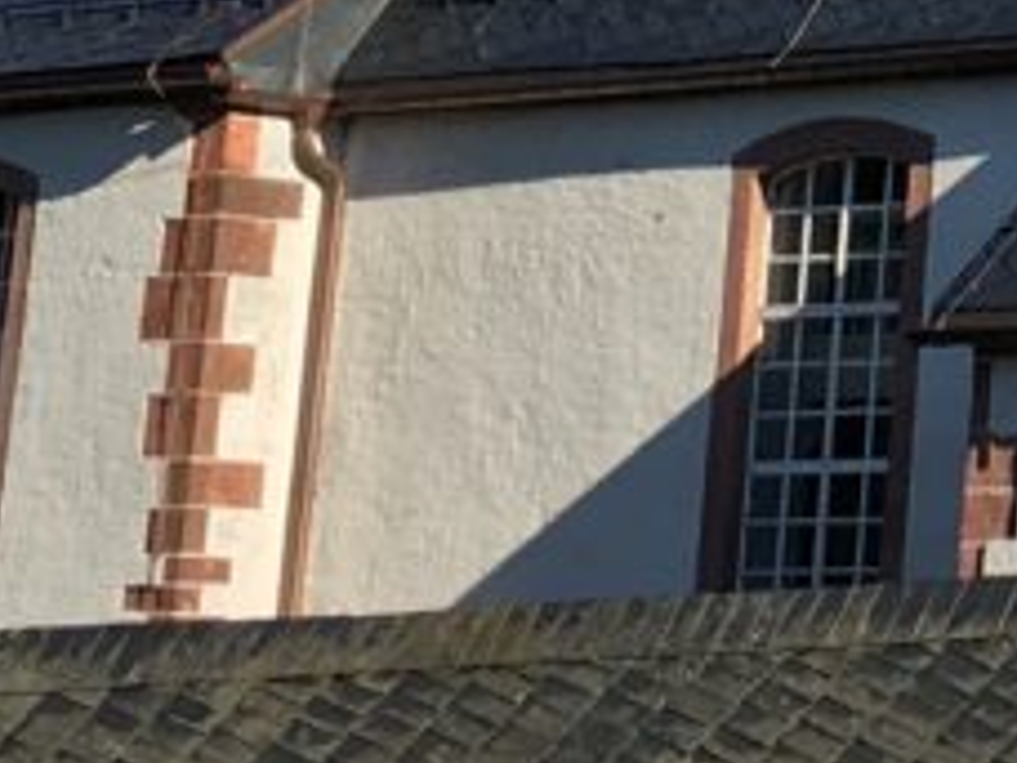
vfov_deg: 7.2
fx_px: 5729
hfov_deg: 9.5
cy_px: -1008
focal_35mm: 195
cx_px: 1989
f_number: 2.2
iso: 25
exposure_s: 1/1451
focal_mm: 4.15
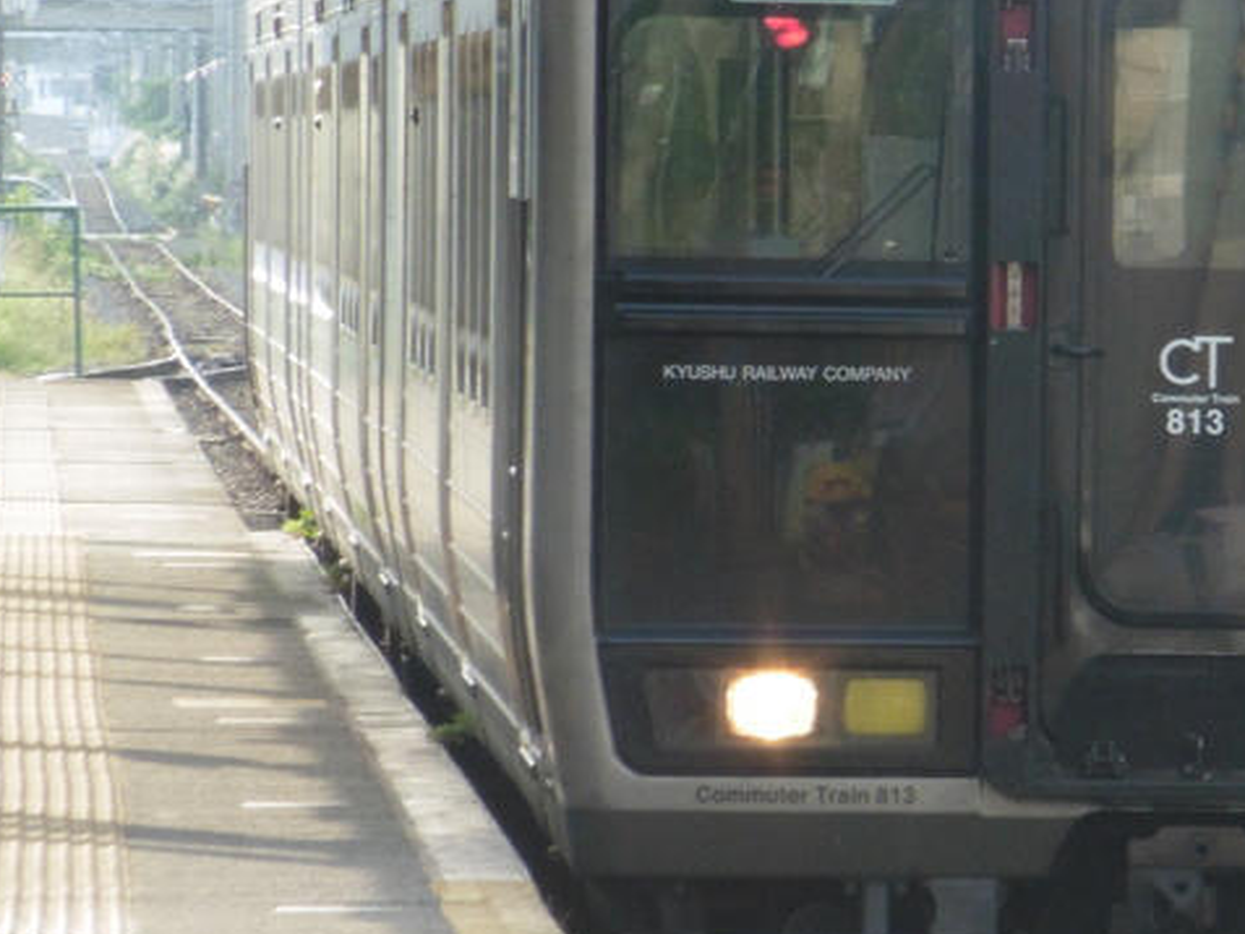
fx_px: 22305
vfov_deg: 2.4
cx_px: 1258
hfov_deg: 3.2
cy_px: 407
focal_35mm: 620
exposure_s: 1/125
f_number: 5.9
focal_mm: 51.5
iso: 200
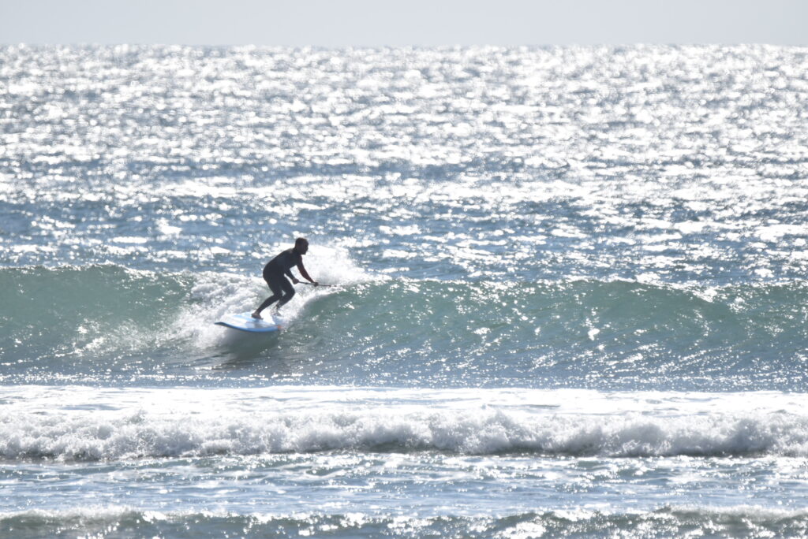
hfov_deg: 2.3
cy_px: 270
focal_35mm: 900
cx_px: 404
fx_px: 20211
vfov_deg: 1.5
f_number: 8
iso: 360
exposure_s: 1/2000
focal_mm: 600
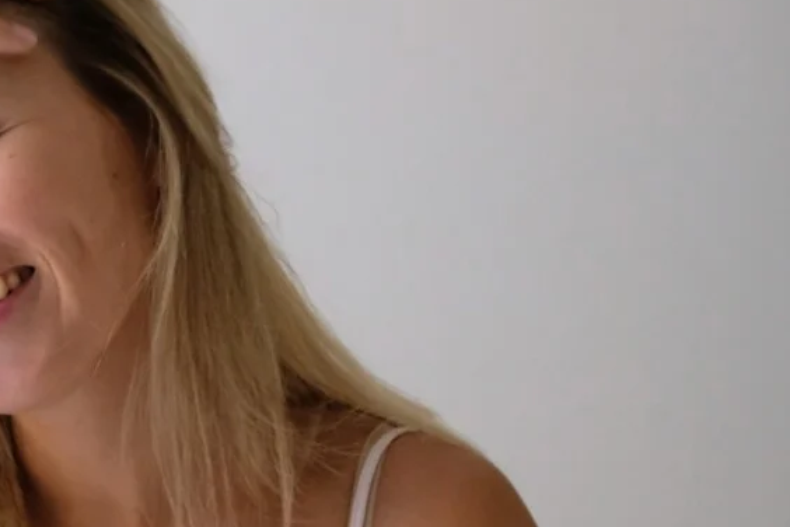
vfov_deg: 14.7
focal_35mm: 93
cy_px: 375
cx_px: 34
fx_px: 2041
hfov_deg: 21.3
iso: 3200
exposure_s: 1/52
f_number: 4
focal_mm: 27
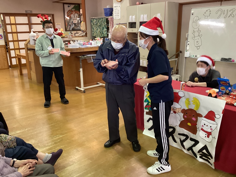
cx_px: 118
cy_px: 88
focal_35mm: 31
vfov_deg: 45.4
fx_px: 211
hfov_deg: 58.4
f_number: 2.4
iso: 320
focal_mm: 3.3
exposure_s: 1/40
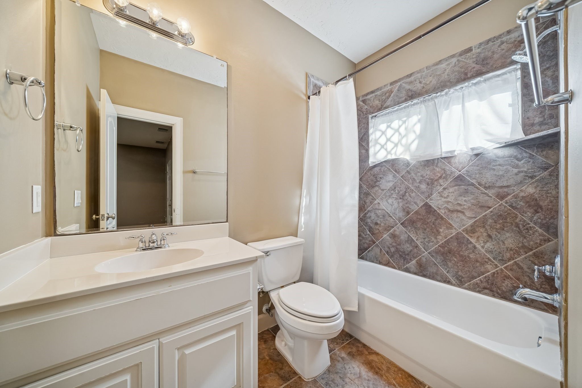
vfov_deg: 90.0
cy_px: 194
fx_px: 194
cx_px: 291
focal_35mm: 12
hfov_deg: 112.6
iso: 640
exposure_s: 1/30
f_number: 8
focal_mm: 12
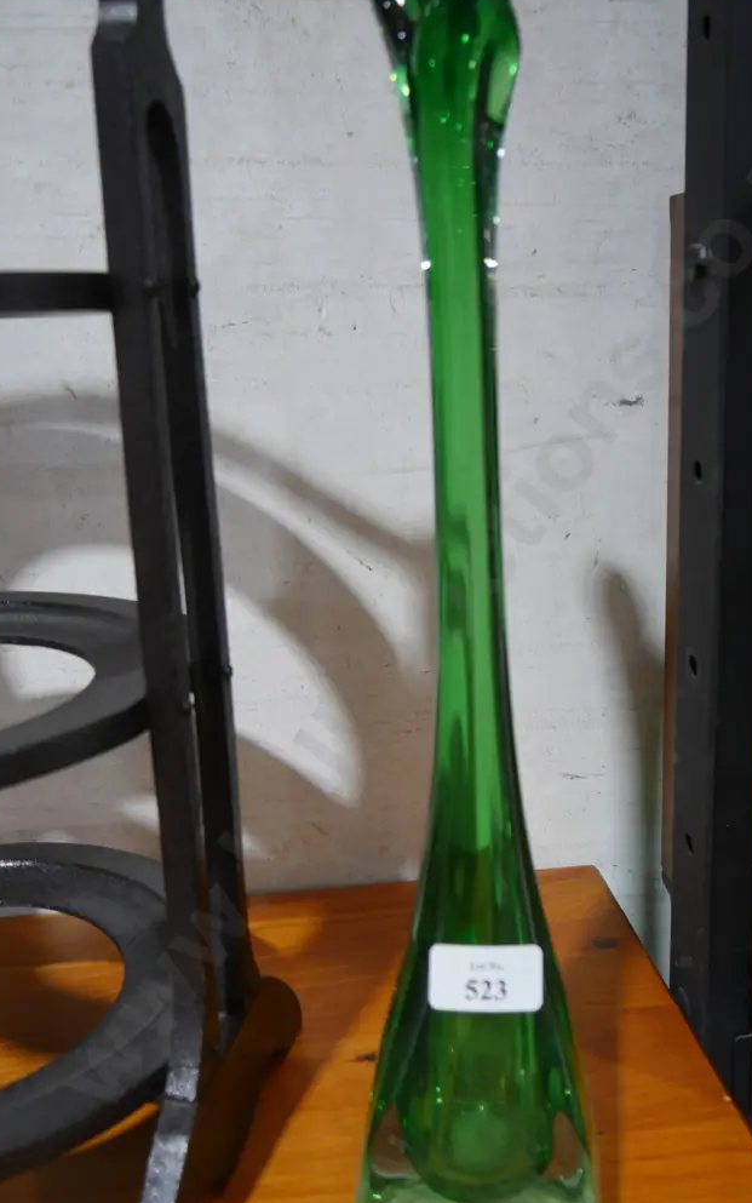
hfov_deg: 36.1
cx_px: 456
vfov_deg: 55.3
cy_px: 606
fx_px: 1147
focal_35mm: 35
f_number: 3.6
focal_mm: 16
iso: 500
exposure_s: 1/60
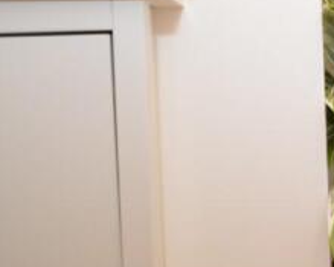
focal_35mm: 42
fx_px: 415
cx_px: 412
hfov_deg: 34.2
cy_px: 30
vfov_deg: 33.8
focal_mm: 10
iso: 640
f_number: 4
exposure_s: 1/60
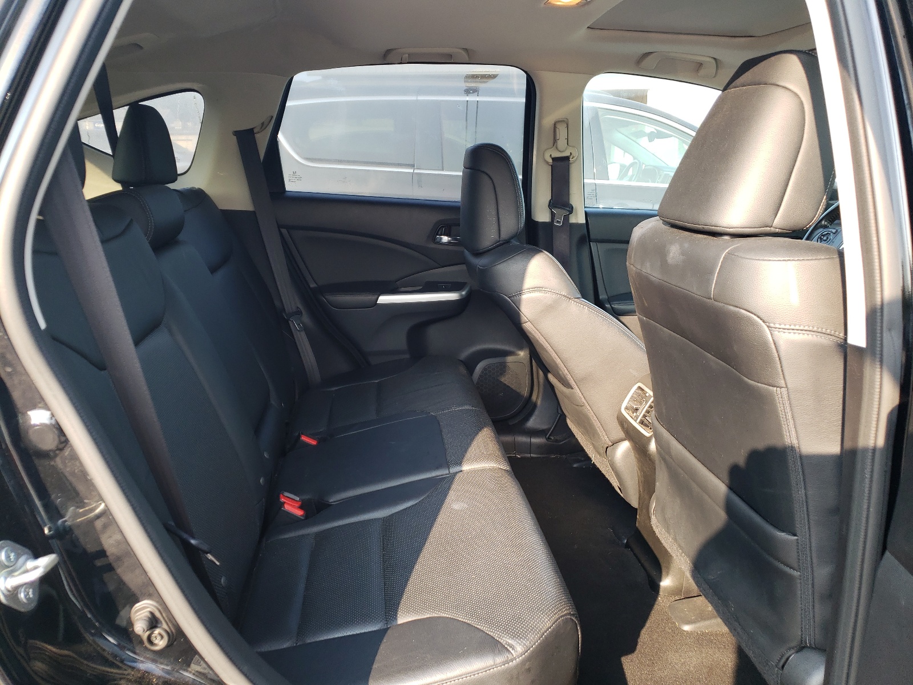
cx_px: 456
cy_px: 342
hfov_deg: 67.3
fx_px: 686
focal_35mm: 26
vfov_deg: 53.1
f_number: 1.5
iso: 50
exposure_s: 1/159
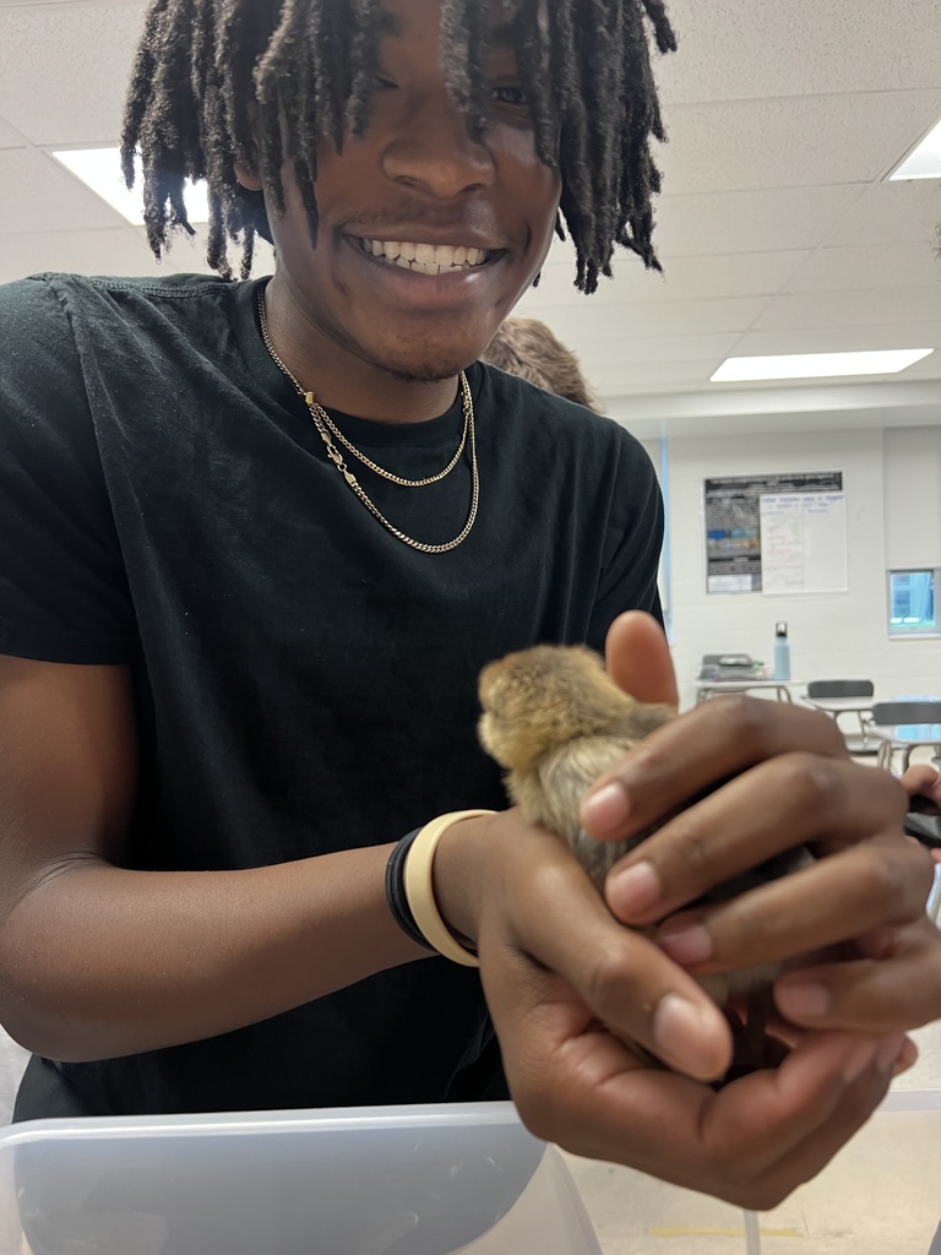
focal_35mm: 26
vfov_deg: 67.3
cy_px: 628
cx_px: 470
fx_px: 942
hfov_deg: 53.1
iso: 250
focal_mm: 5.7
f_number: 1.5
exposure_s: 1/60
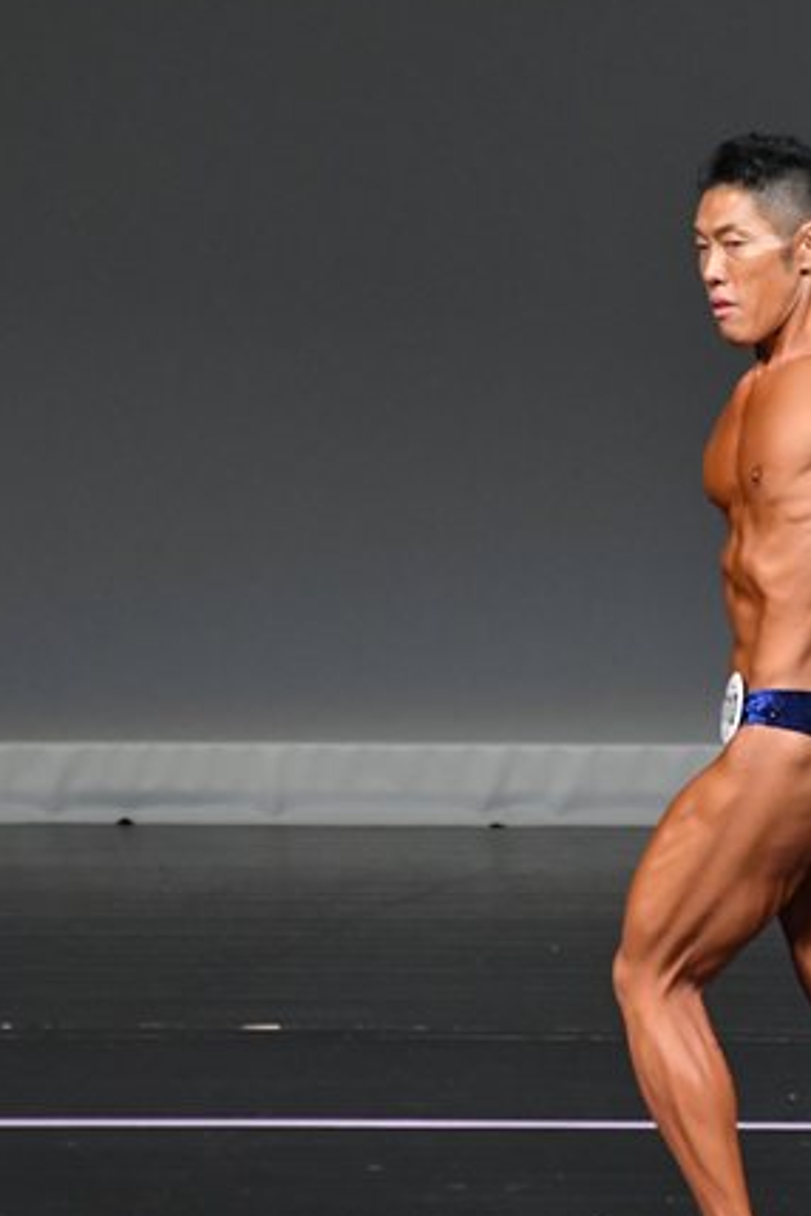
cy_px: 649
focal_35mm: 623
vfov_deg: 3.3
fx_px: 21051
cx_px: 804
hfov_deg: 2.2
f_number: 5.6
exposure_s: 1/400
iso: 4000
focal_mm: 230
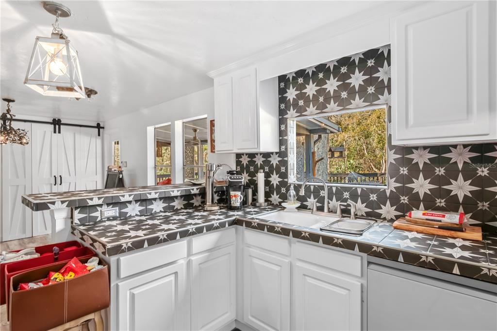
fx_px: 238
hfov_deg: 92.5
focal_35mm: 17
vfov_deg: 69.6
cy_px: 166
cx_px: 248
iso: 250
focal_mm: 11.5
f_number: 9
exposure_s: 1/2.5
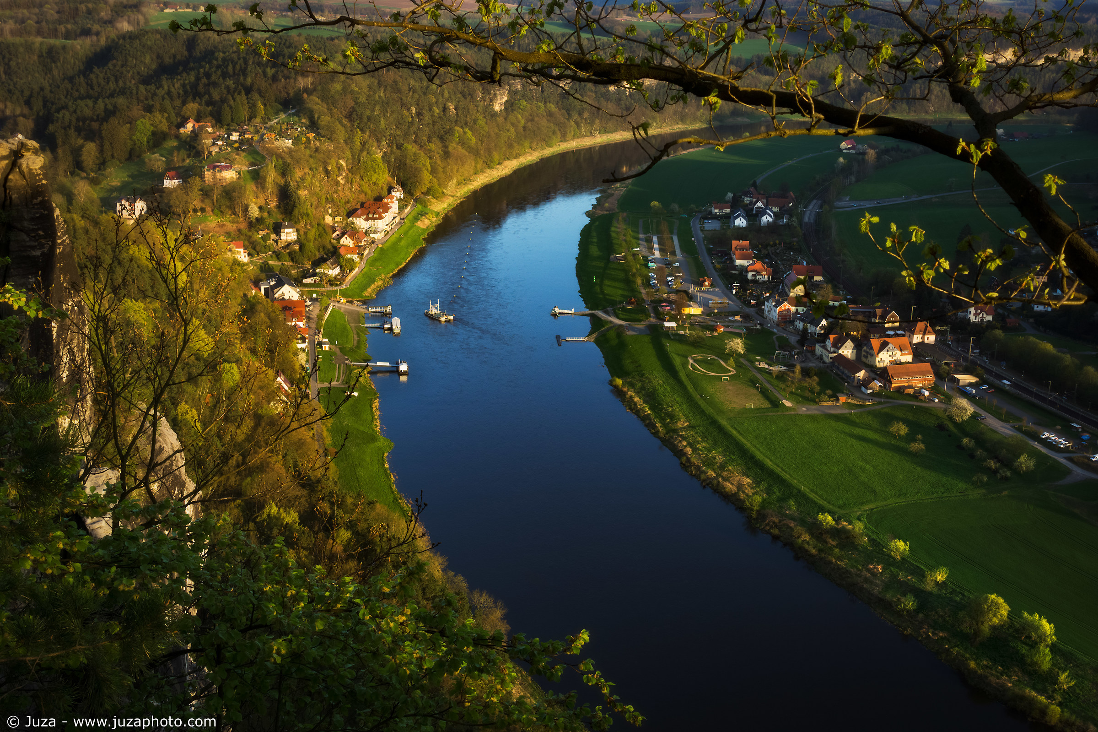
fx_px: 1189
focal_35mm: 39
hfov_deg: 49.6
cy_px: 366
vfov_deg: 34.2
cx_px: 549
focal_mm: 26
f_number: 9
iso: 100
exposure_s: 1/60
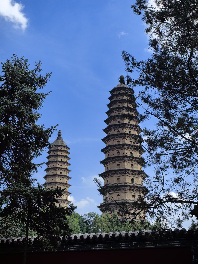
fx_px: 381
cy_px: 132
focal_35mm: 50
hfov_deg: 29.1
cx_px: 99
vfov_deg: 38.2
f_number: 2
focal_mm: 5.75
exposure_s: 1/3333
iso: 50
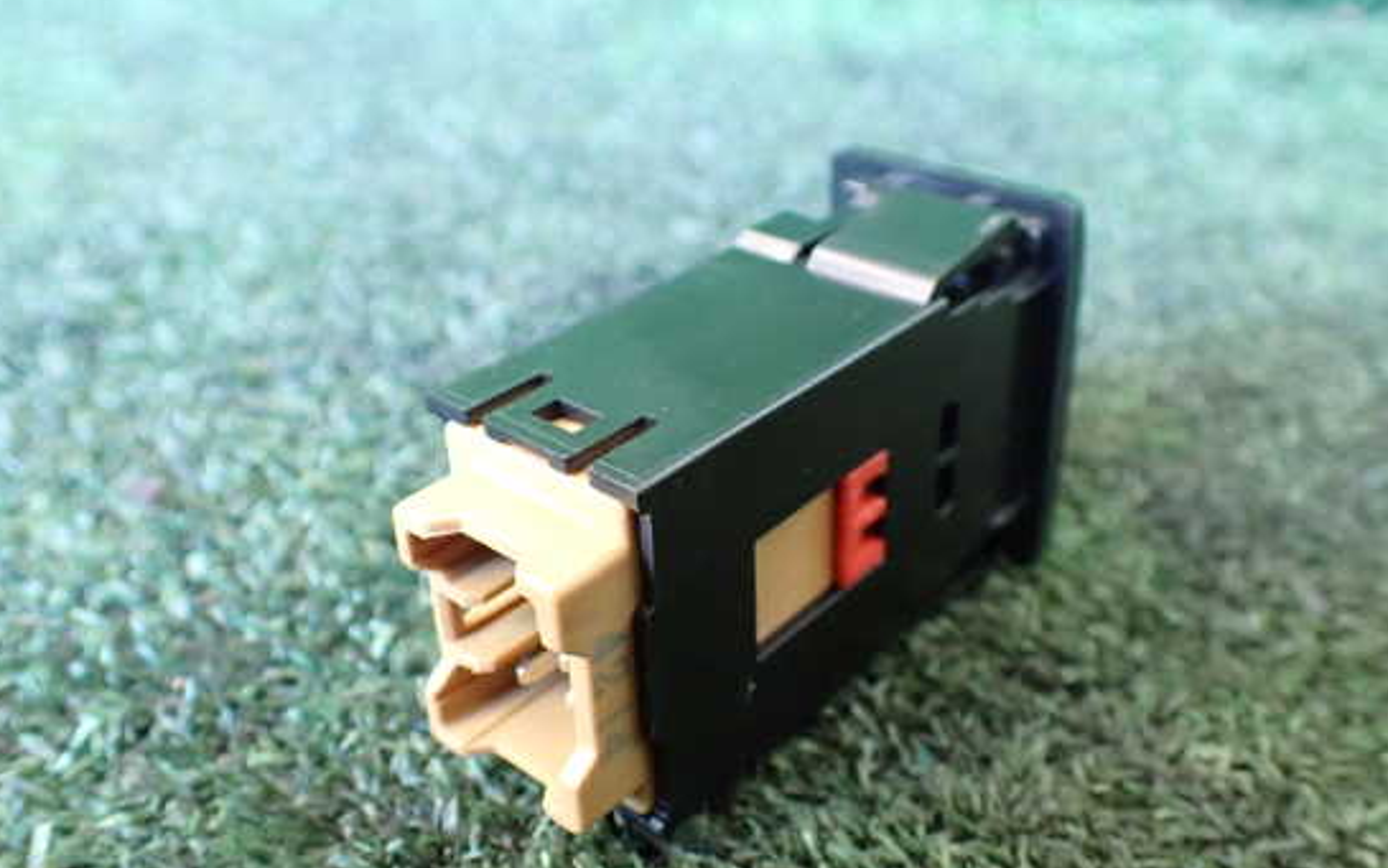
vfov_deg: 36.3
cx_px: 705
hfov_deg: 55.3
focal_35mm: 35
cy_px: 451
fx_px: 1324
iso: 800
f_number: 2.3
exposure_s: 1/50
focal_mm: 5.4
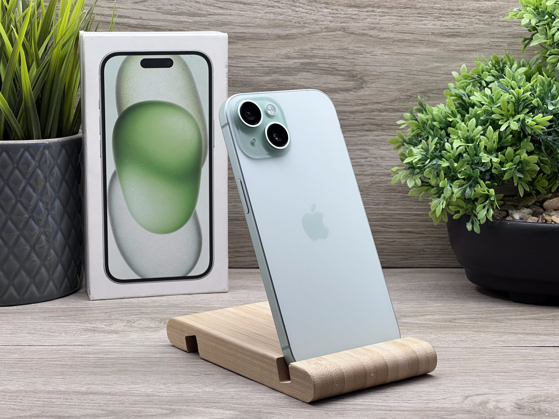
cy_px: 210
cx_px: 280
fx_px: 1243
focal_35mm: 77
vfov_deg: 19.1
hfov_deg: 25.3
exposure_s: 1/100
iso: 64
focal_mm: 9
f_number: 2.8
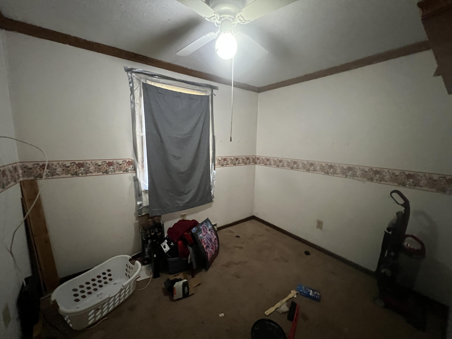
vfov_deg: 89.9
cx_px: 226
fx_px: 170
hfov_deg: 106.2
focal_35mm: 13
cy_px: 170
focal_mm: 1.57
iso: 1000
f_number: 1.8
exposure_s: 1/30
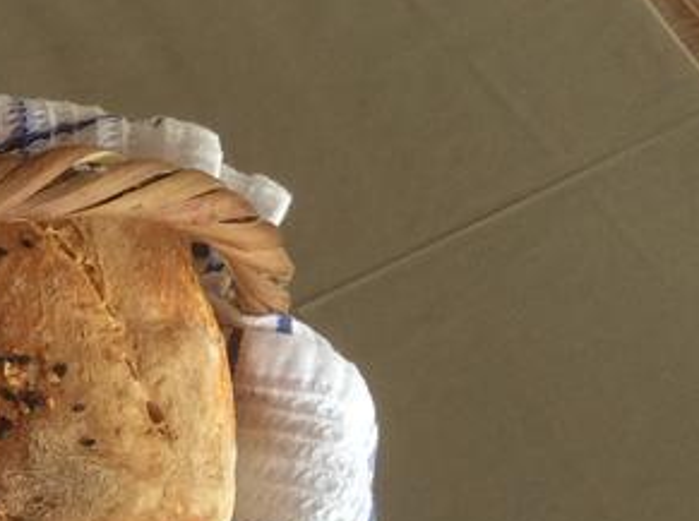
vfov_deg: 16.6
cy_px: 389
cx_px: -108
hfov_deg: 21.0
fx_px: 1773
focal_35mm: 88
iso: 64
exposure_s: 1/100
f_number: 2.4
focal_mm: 3.3
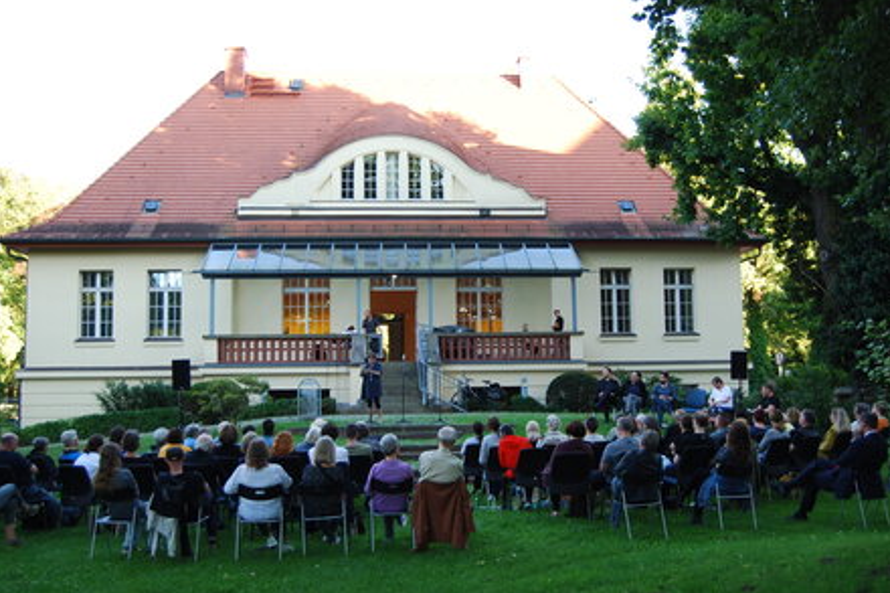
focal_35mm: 40
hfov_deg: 48.5
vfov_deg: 33.4
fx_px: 988
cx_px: 453
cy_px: 304
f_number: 4.5
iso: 200
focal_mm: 26
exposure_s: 1/80
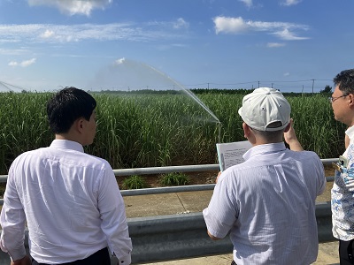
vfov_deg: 49.7
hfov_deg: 63.4
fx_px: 286
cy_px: 132
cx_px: 177
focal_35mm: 28
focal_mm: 3.99
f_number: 1.8
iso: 32
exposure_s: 1/1845
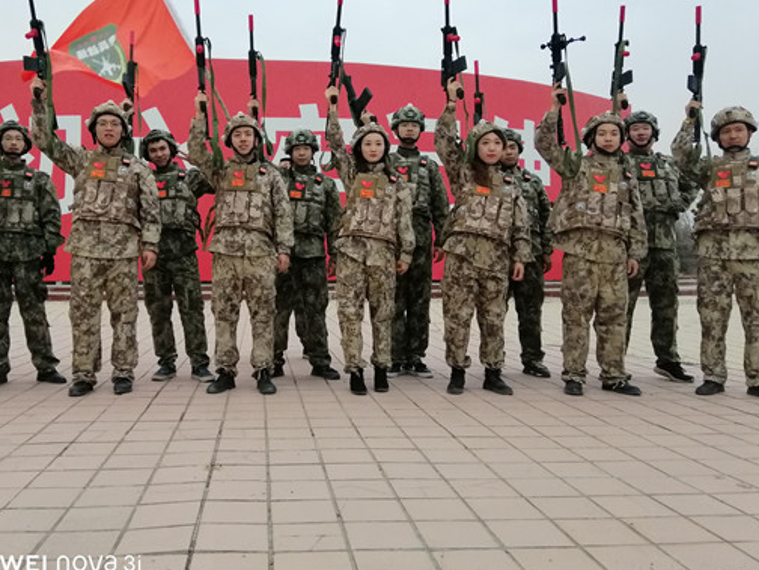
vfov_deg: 42.9
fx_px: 724
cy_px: 252
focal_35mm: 33
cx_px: 312
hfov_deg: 55.0
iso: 320
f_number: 2.2
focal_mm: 3.81
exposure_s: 1/120
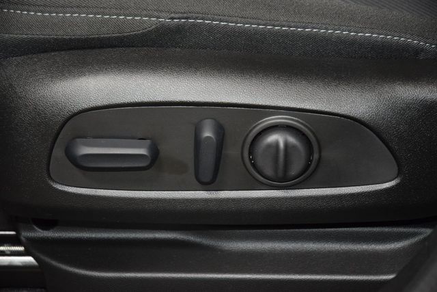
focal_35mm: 105
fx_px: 1275
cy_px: 146
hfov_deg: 19.5
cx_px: 218
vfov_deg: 13.0
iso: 2500
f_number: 4.5
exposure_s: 1/50
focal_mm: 70
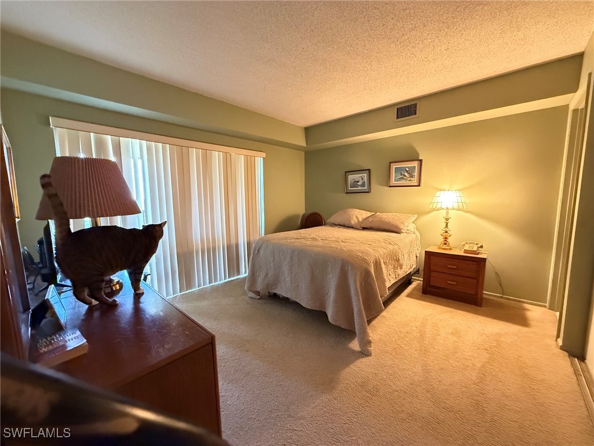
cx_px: 297
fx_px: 240
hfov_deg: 102.1
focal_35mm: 14
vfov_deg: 85.7
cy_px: 223
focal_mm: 2.22
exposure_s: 1/60
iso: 1250
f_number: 2.2
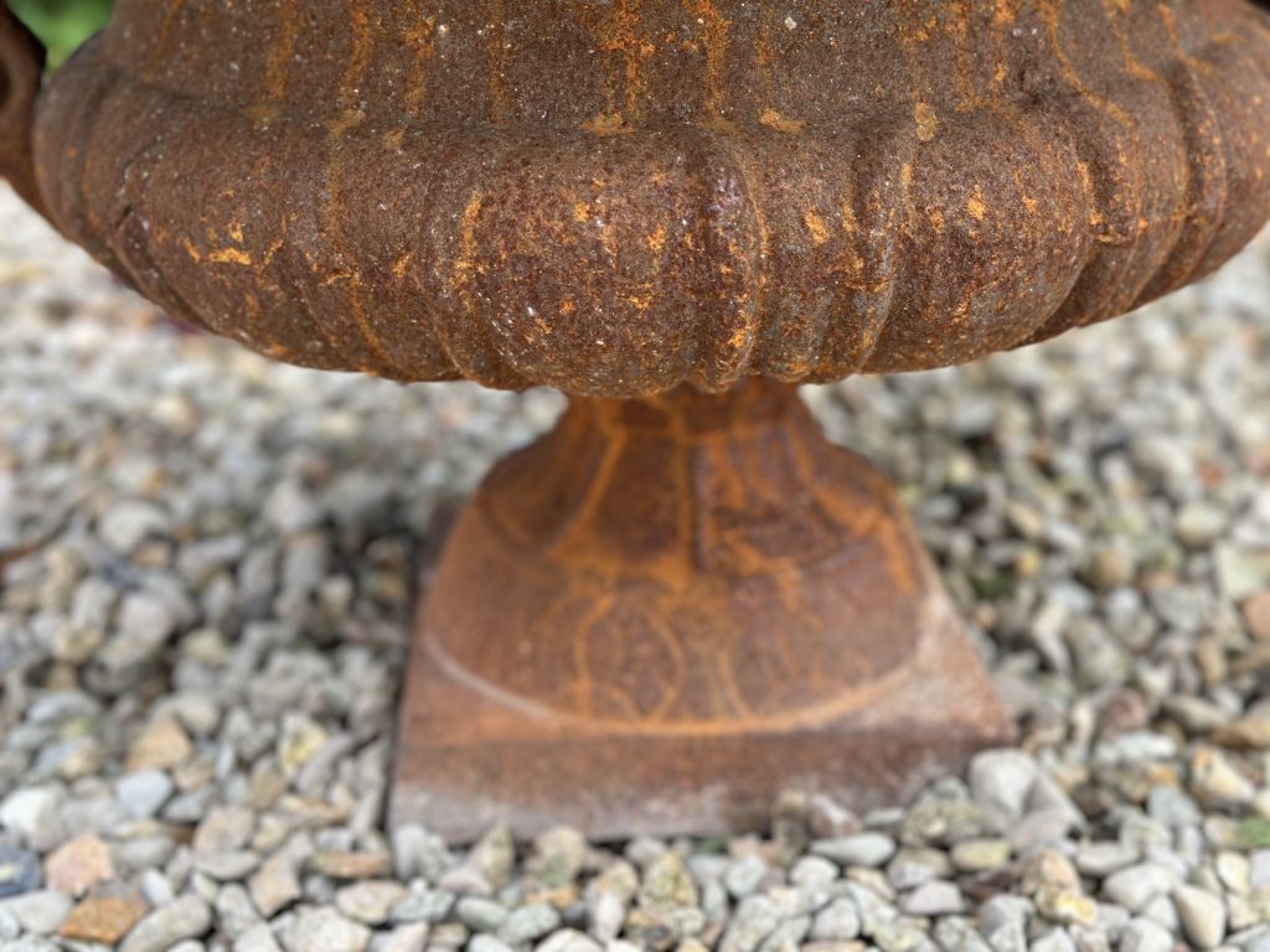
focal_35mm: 48
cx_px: 635
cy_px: 476
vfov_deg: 30.3
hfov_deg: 39.7
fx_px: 1761
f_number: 1.78
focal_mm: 6.86
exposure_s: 1/762
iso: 80
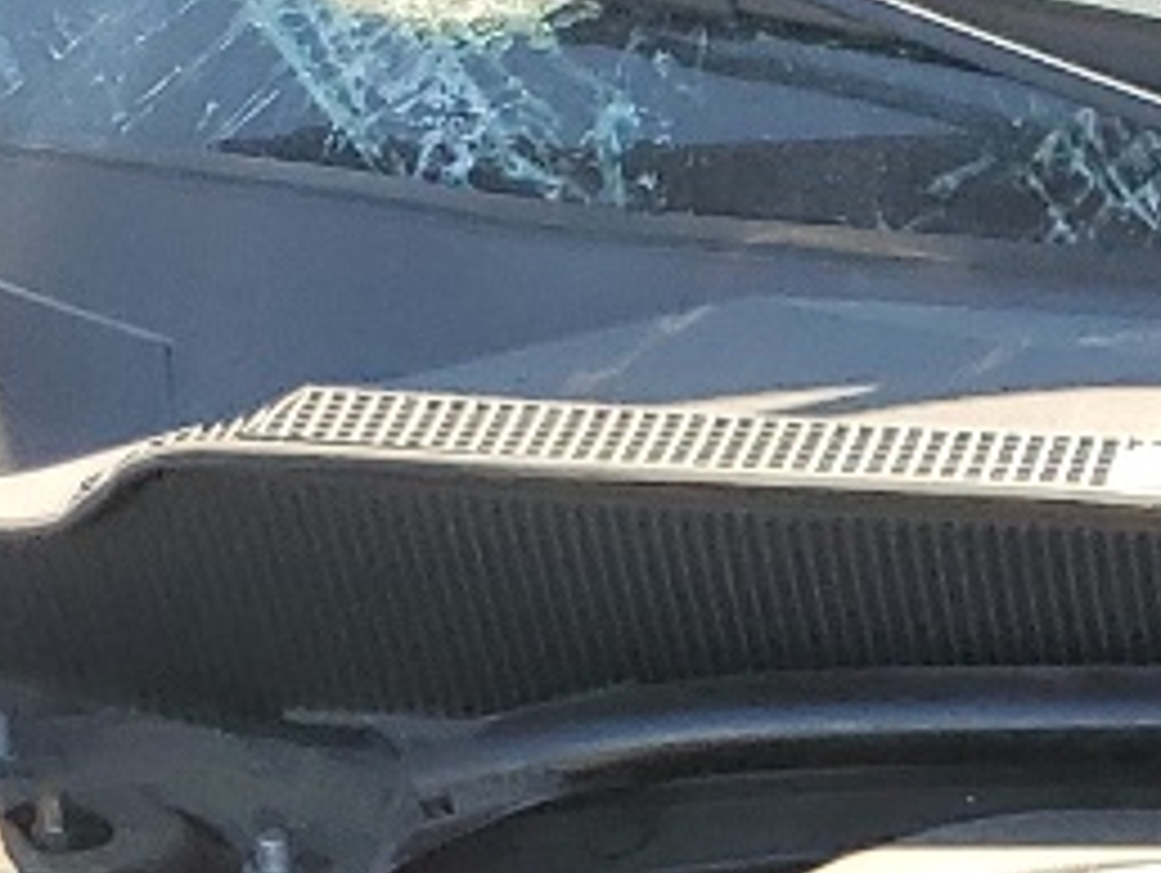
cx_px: 2110
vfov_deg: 7.9
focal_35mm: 161
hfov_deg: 11.4
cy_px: 2686
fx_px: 5405
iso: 50
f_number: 1.5
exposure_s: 1/526
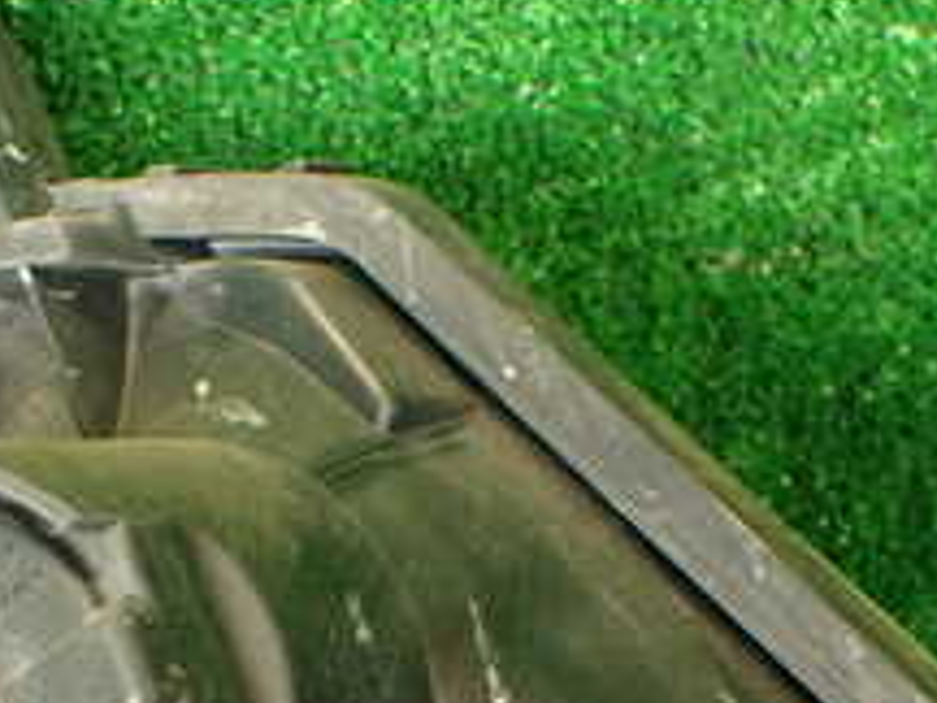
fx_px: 2409
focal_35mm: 89
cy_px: 842
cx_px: 377
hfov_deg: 22.0
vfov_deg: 16.0
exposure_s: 1/30
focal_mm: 5.79
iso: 200
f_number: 2.4
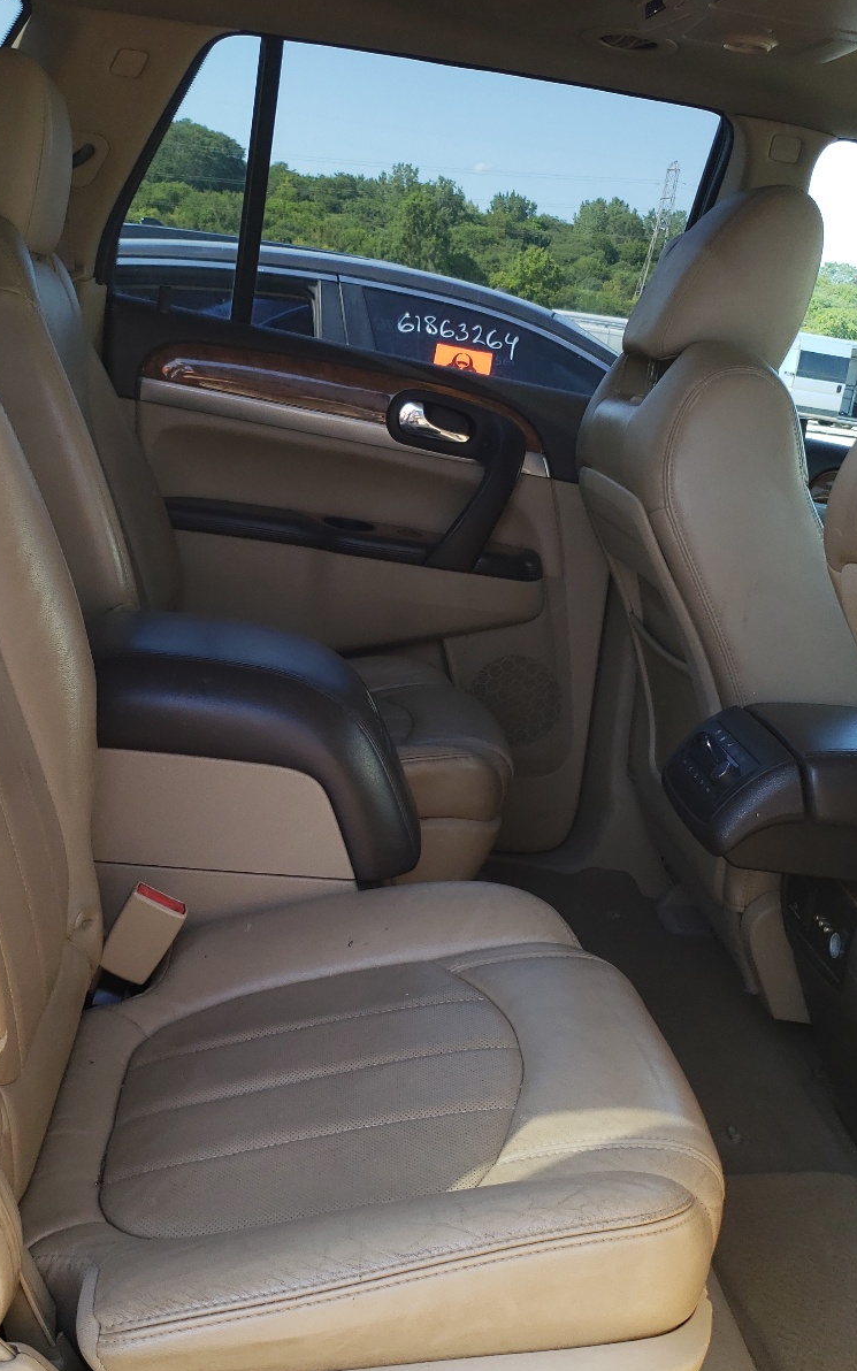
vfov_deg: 52.7
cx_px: 390
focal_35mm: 37
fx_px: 1383
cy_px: 683
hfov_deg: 34.4
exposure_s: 1/455
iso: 50
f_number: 1.5
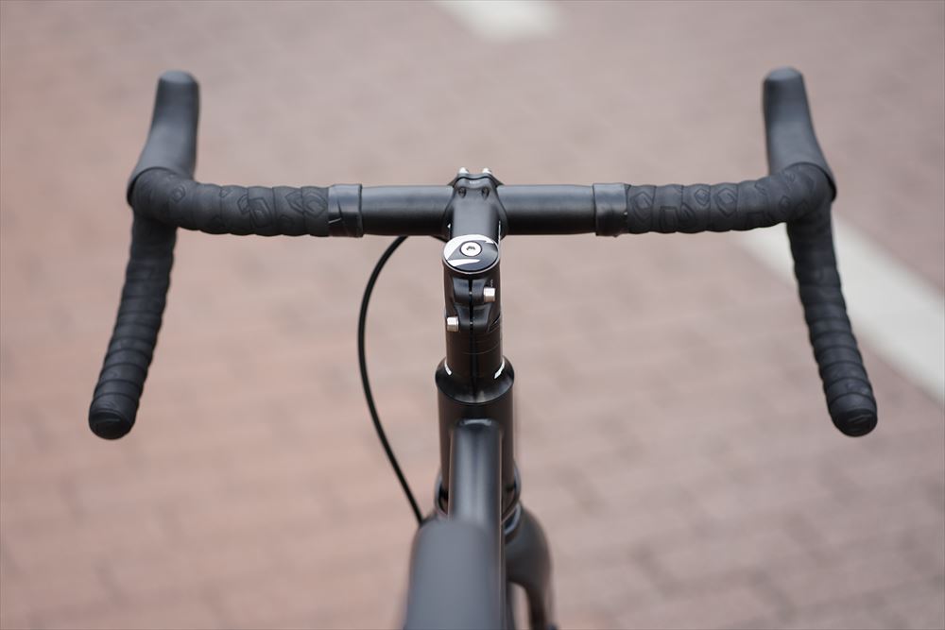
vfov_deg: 16.1
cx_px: 472
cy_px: 315
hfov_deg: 23.9
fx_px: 2231
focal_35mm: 85
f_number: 2.8
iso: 100
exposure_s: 1/160
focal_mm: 85
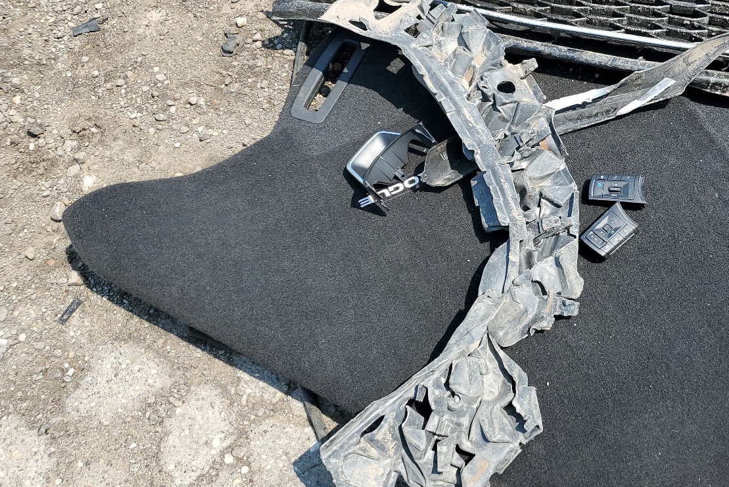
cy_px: 189
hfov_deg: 48.1
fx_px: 790
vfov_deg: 34.1
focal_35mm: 39
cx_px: 525
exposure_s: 1/1429
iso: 50
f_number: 1.5
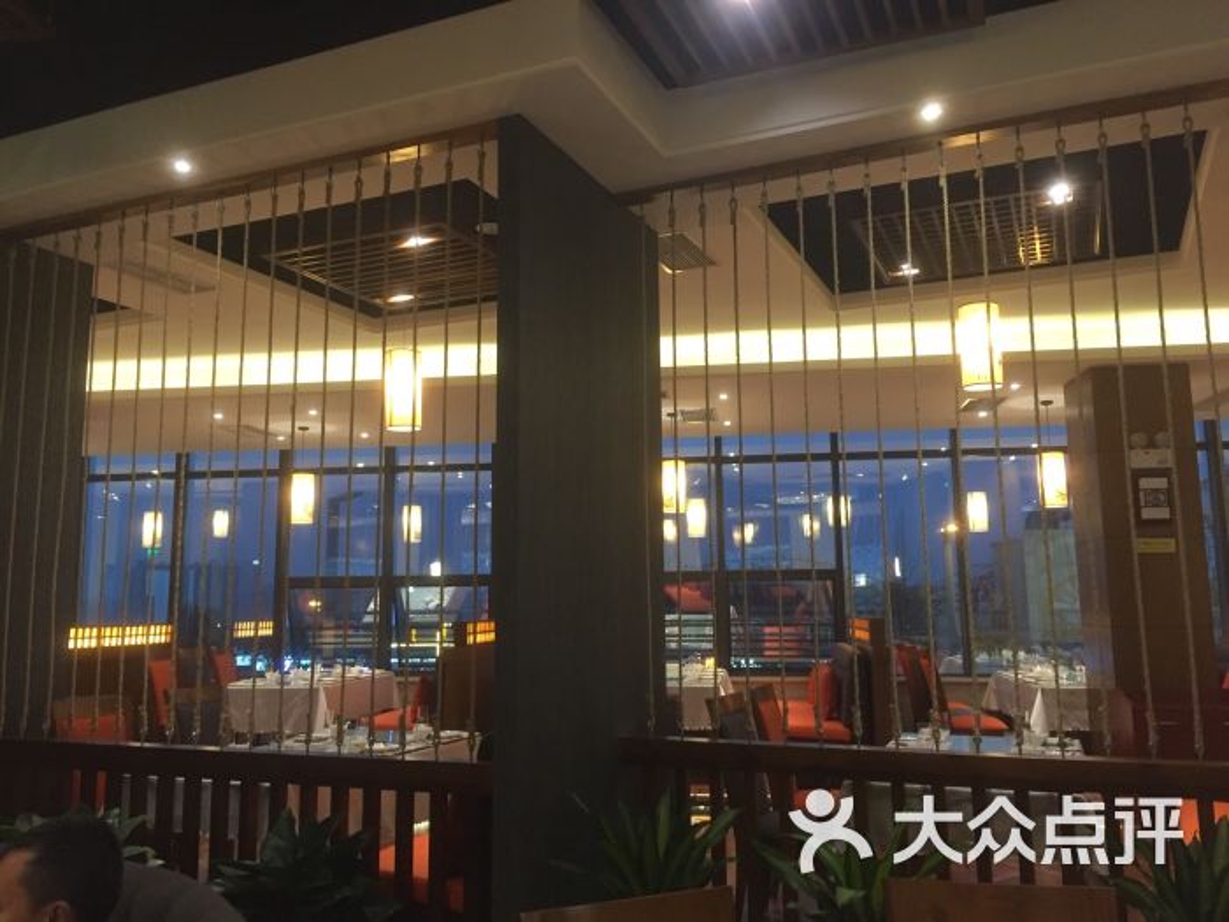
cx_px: 614
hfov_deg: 61.7
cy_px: 461
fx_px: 1030
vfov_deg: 48.2
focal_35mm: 29
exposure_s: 1/33
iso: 250
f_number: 2.2
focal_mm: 4.15
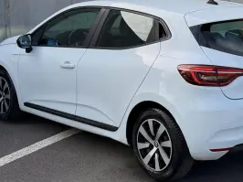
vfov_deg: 22.5
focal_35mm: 65
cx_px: 157
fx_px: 456
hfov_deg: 29.7
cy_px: 81
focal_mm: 6.76
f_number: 1.78
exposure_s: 1/1931
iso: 80
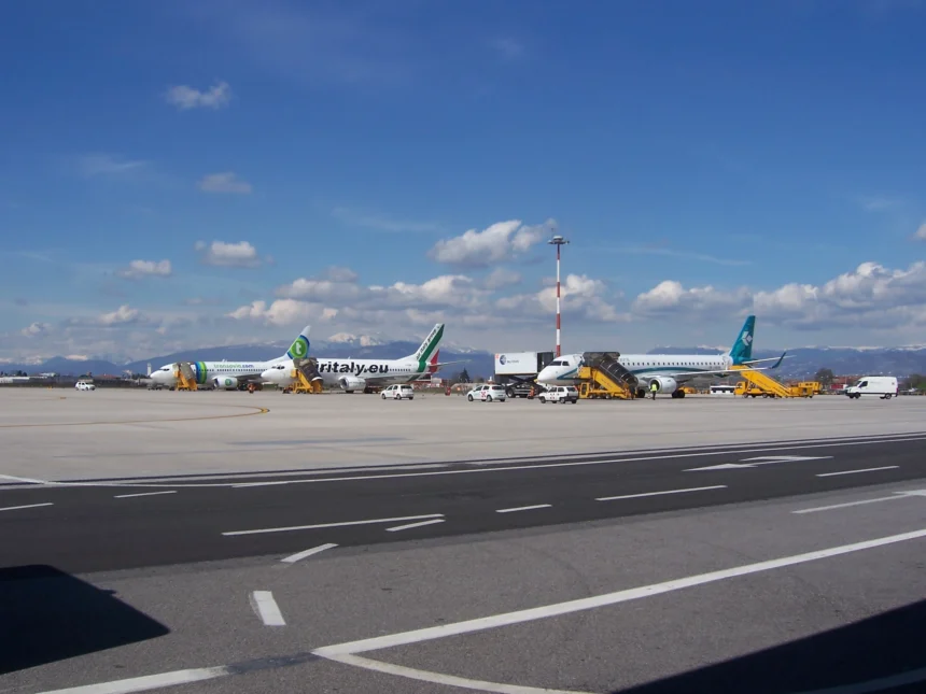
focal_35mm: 36
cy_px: 347
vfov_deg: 39.7
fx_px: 963
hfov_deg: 51.4
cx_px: 463
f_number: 4.8
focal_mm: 6
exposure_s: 1/1000
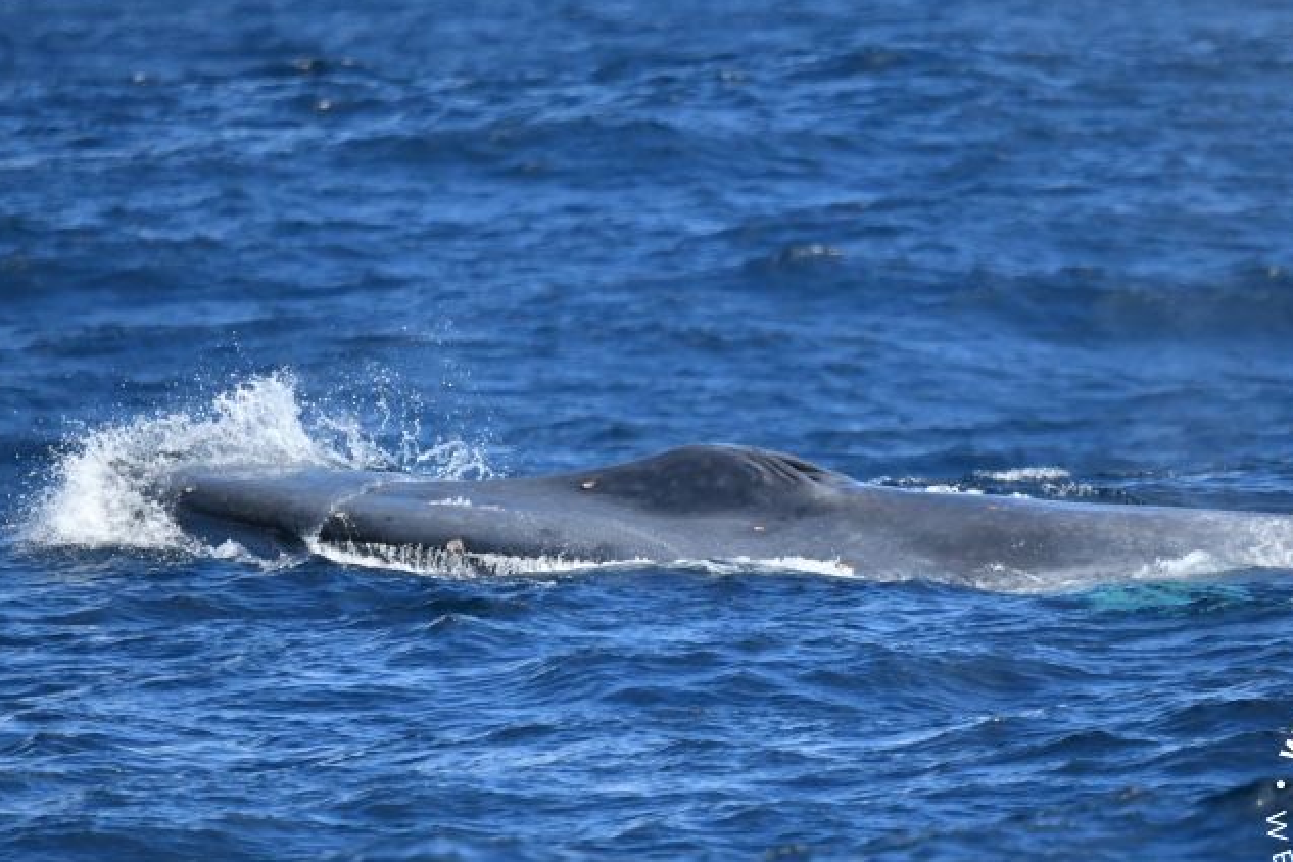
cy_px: 434
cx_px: 766
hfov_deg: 2.7
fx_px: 27223
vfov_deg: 1.8
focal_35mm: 758
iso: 2200
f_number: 6.3
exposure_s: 1/8000
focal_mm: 600
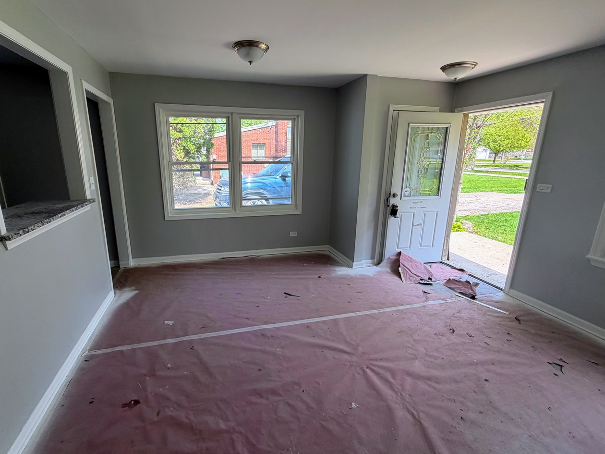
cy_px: 220
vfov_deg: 78.1
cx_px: 273
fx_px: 280
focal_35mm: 16
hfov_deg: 94.2
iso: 50
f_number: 2.2
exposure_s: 1/121
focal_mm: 2.22
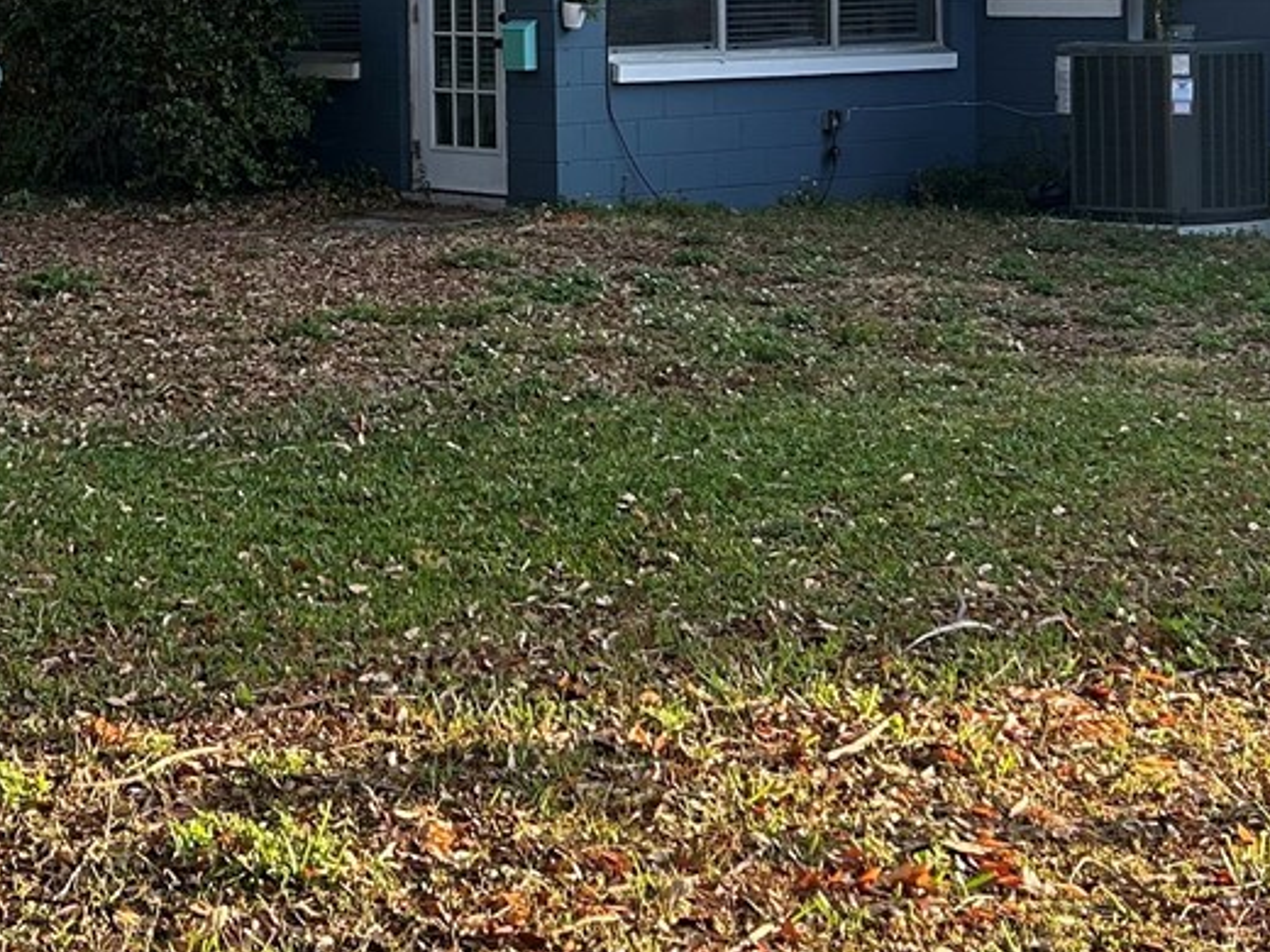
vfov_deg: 18.0
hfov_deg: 24.0
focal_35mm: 80
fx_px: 2935
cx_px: 244
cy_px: 12
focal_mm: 5.7
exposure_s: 1/358
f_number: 1.5
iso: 50
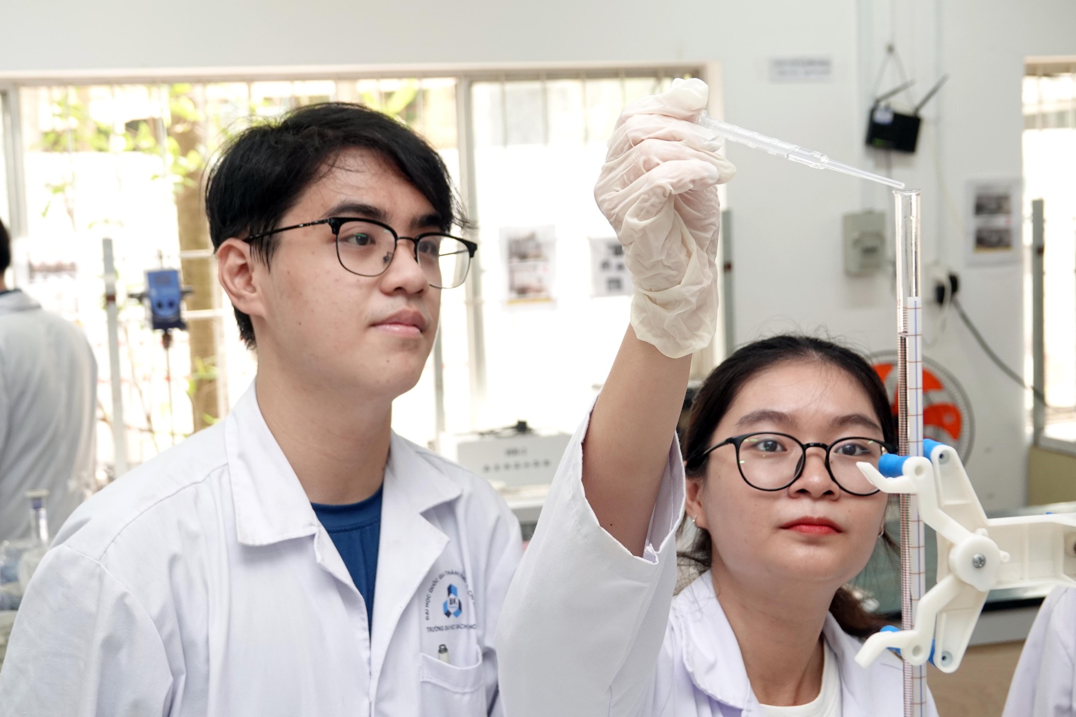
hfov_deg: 37.5
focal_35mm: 53
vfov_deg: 25.5
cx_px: 547
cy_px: 358
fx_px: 1584
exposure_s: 1/100
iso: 400
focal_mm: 18.92
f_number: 3.2
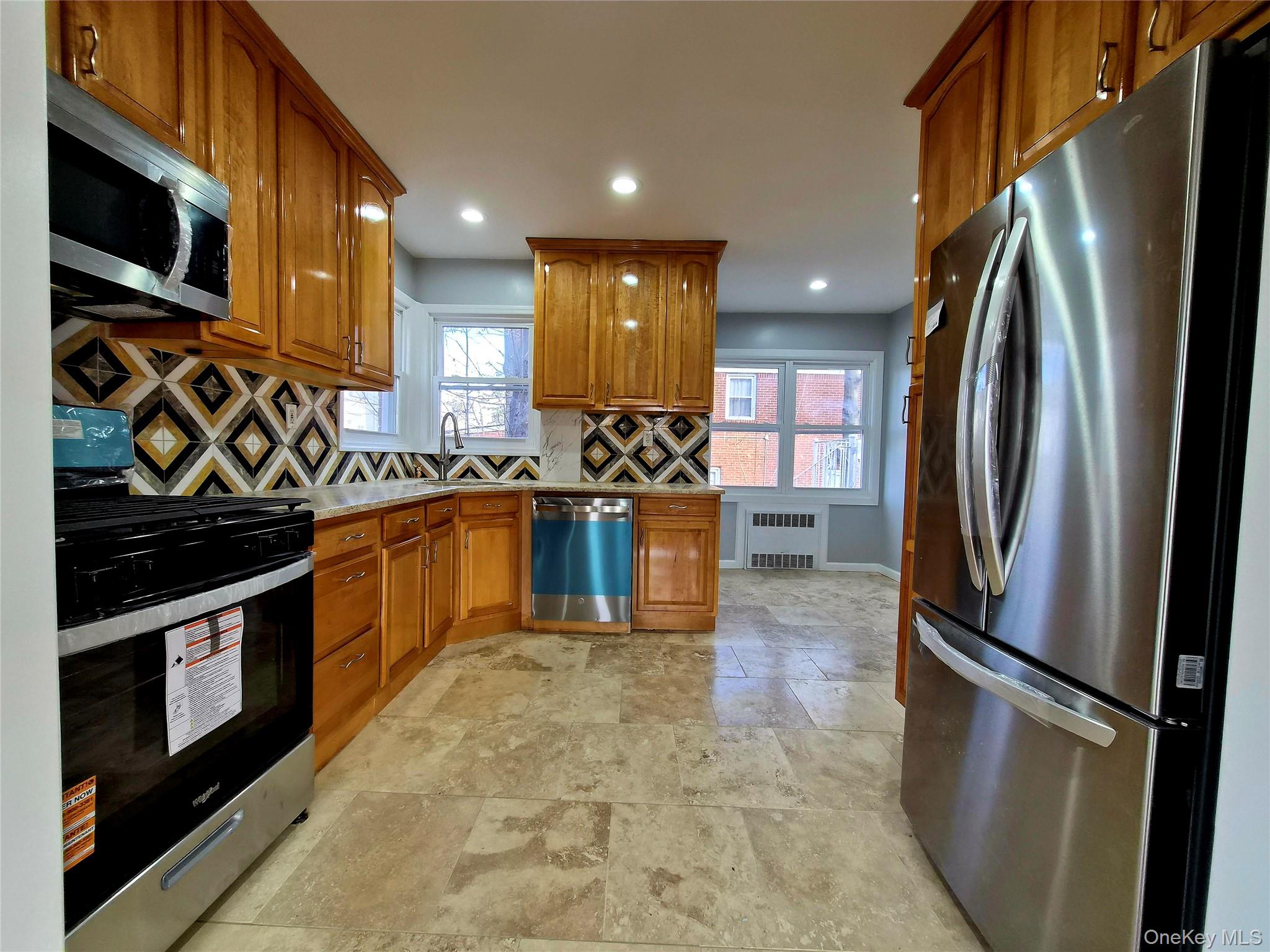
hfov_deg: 106.2
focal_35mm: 13
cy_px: 476
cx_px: 635
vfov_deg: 89.9
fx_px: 477
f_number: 2.2
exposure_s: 1/60.2
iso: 64
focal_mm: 1.7
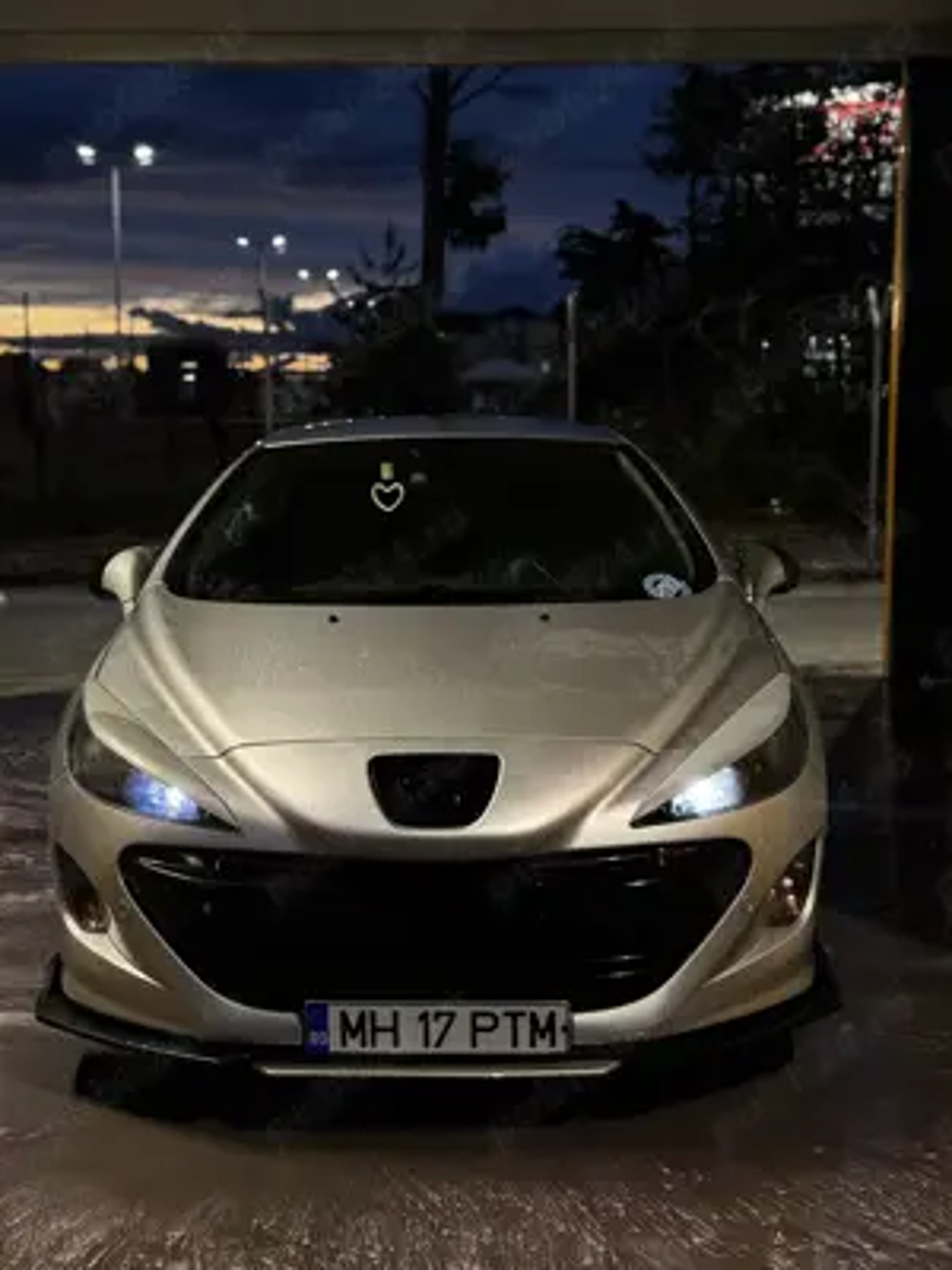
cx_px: 476
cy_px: 635
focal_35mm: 48
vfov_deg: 39.7
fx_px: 1760
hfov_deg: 30.3
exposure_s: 1/50
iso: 160
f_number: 1.78
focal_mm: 6.76
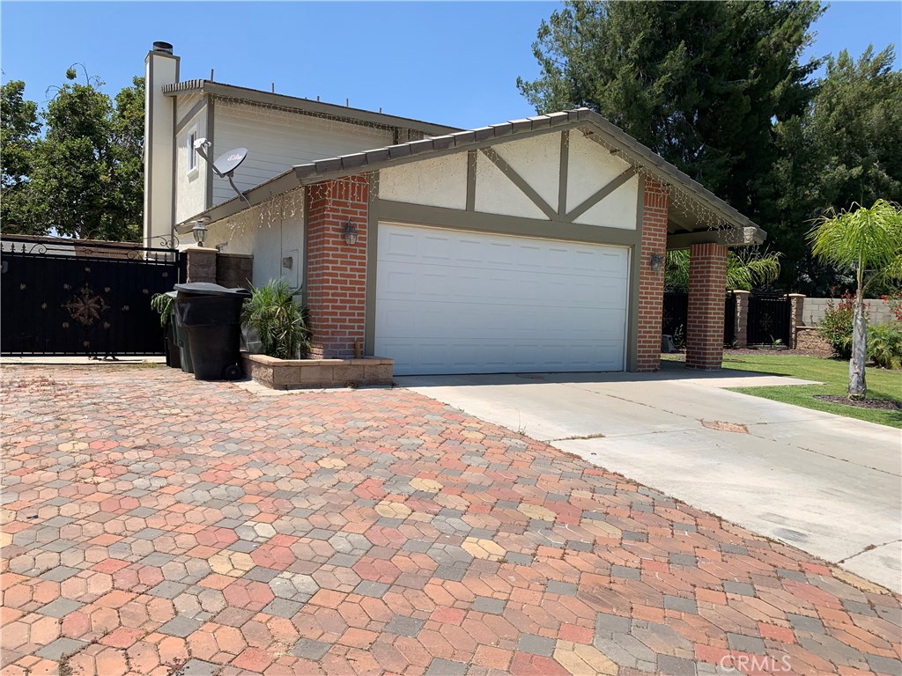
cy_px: 338
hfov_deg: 67.3
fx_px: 677
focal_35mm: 26
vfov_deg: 53.1
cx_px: 451
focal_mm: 4.25
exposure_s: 1/2755
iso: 25
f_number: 1.8
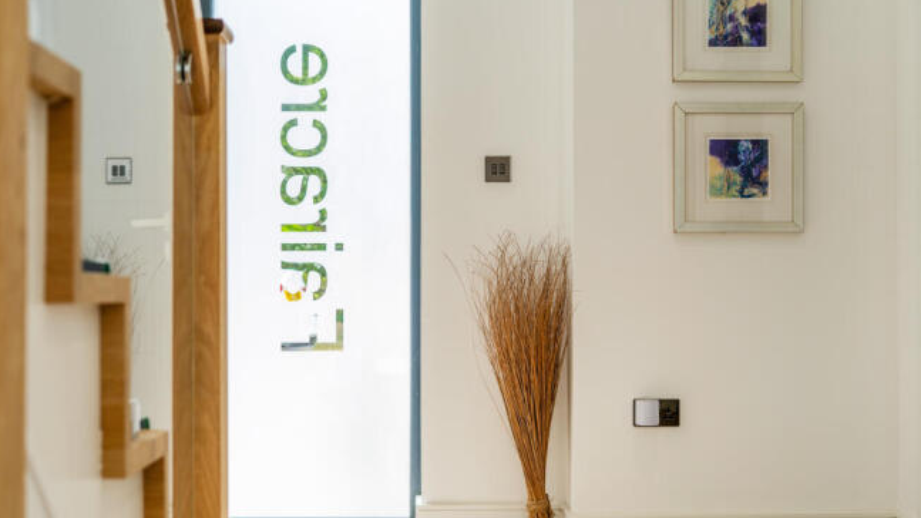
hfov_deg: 39.2
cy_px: 294
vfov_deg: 22.6
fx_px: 1294
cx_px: 463
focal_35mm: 53
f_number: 4
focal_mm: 50
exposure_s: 1/125
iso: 100
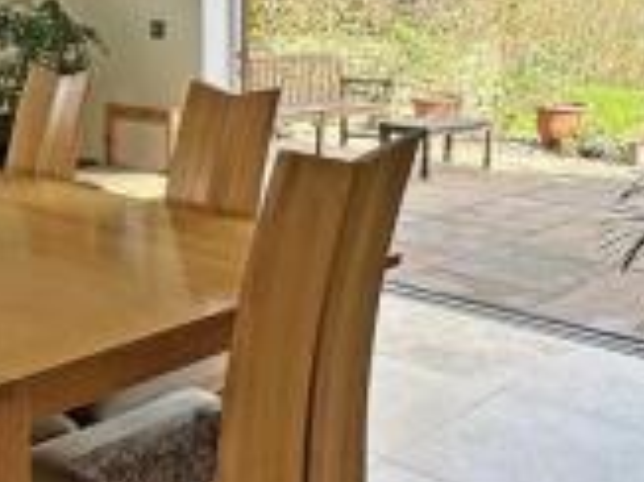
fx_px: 930
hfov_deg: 38.2
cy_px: 207
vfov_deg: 29.0
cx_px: 298
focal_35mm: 50
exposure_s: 1/354
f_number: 2.2
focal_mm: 2.22
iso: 40
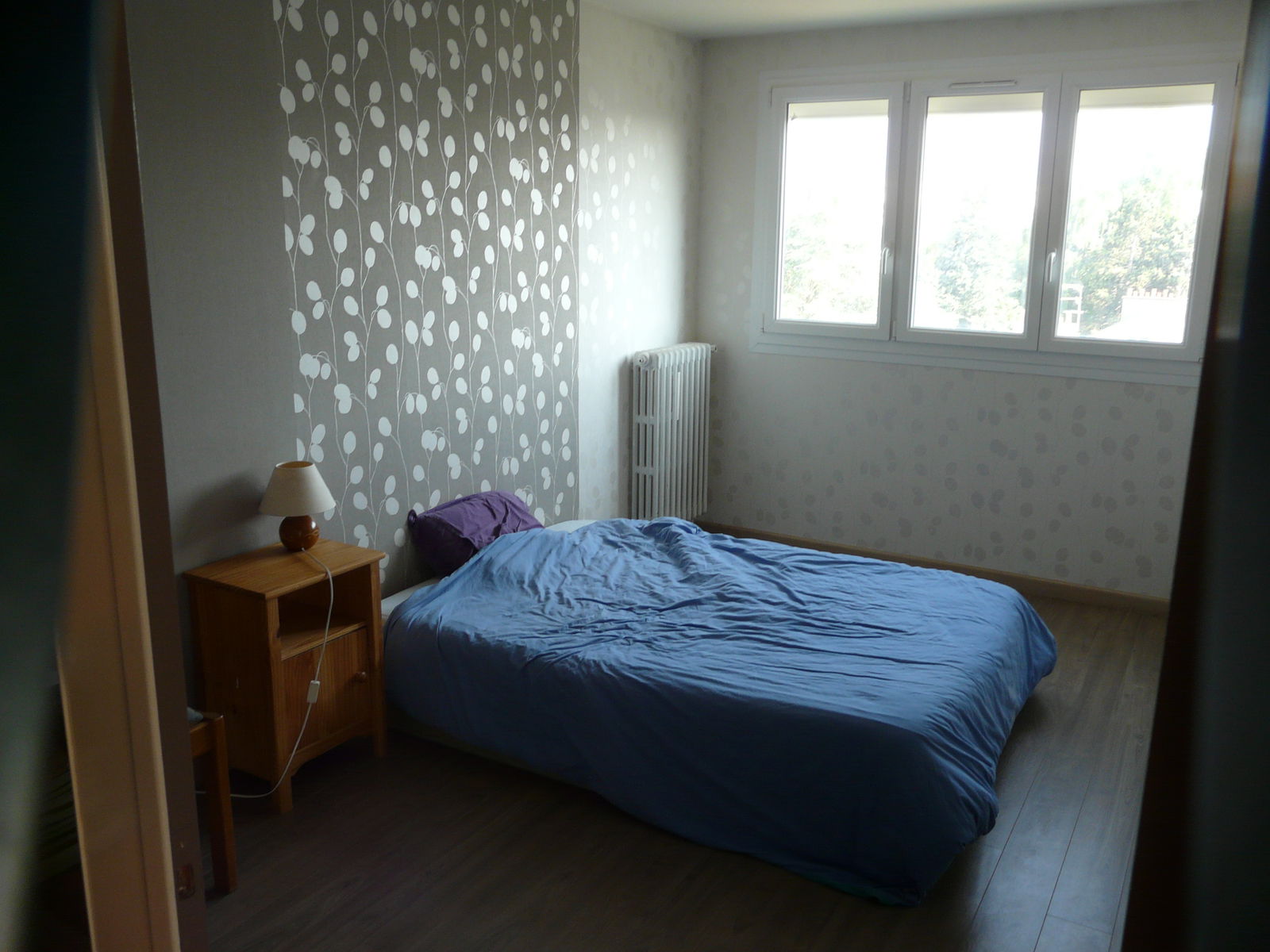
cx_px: 635
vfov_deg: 49.7
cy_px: 476
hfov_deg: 63.4
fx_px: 1027
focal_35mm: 28
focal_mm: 4.6
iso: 100
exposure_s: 1/50
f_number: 2.8
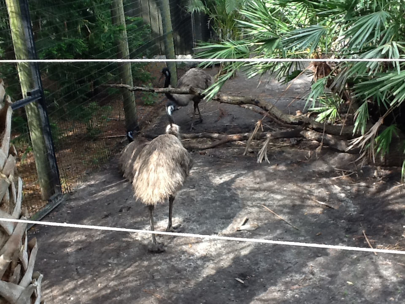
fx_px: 374
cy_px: 152
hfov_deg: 56.8
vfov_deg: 44.2
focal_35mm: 32
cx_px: 202
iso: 64
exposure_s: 1/188
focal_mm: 2.03
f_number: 2.4
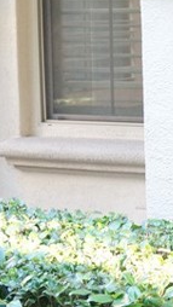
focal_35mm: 120
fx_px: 979
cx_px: 436
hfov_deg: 9.0
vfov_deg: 17.5
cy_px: 8
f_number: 4
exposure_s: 1/60
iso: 1000
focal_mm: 19
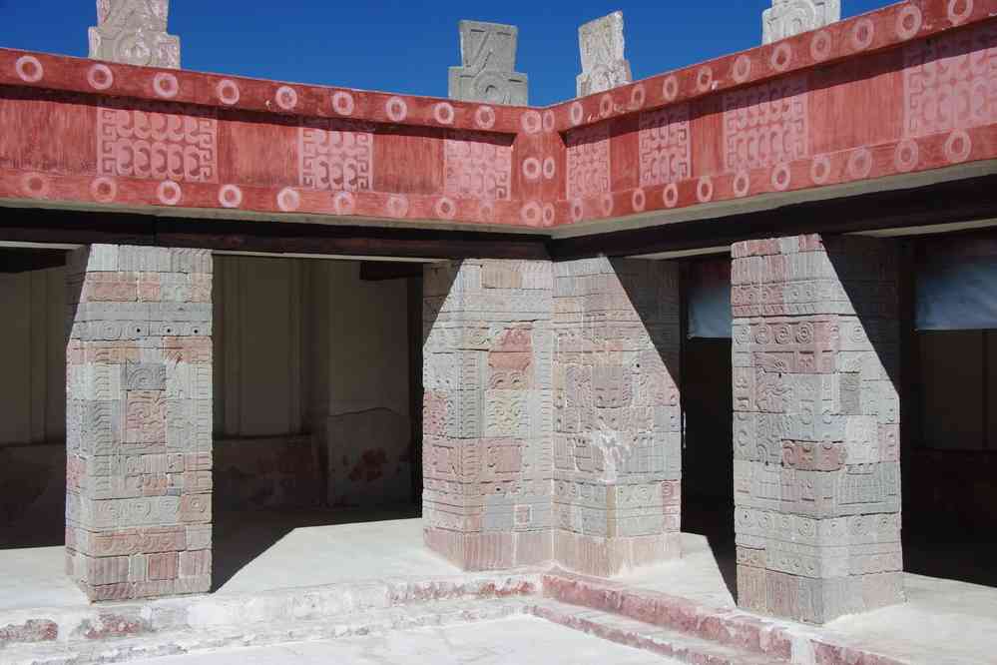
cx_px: 498
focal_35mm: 52
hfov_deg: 37.9
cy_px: 332
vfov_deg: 25.8
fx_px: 1454
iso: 200
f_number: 11
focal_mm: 35
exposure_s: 1/125
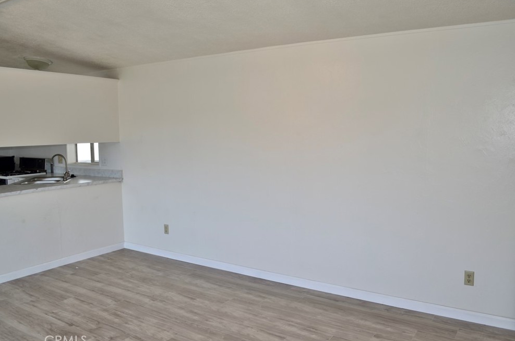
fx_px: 400
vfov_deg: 46.2
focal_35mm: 28
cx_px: 258
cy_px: 171
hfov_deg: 65.6
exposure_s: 1/100
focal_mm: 18
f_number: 6.3
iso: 200
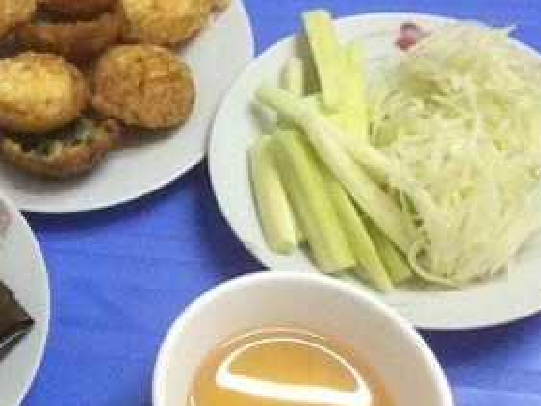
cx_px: 25
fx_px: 1048
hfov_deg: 27.6
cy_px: 157
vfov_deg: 21.9
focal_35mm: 67
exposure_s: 1/25
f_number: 2.2
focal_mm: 4.15
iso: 250
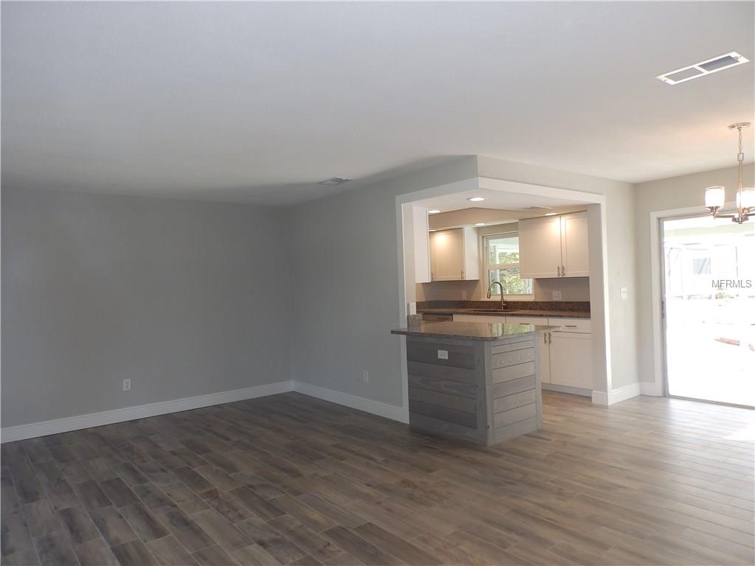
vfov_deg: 61.1
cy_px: 283
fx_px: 480
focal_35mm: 22
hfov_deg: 76.4
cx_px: 378
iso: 80
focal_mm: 4
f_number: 3.4
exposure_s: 1/30
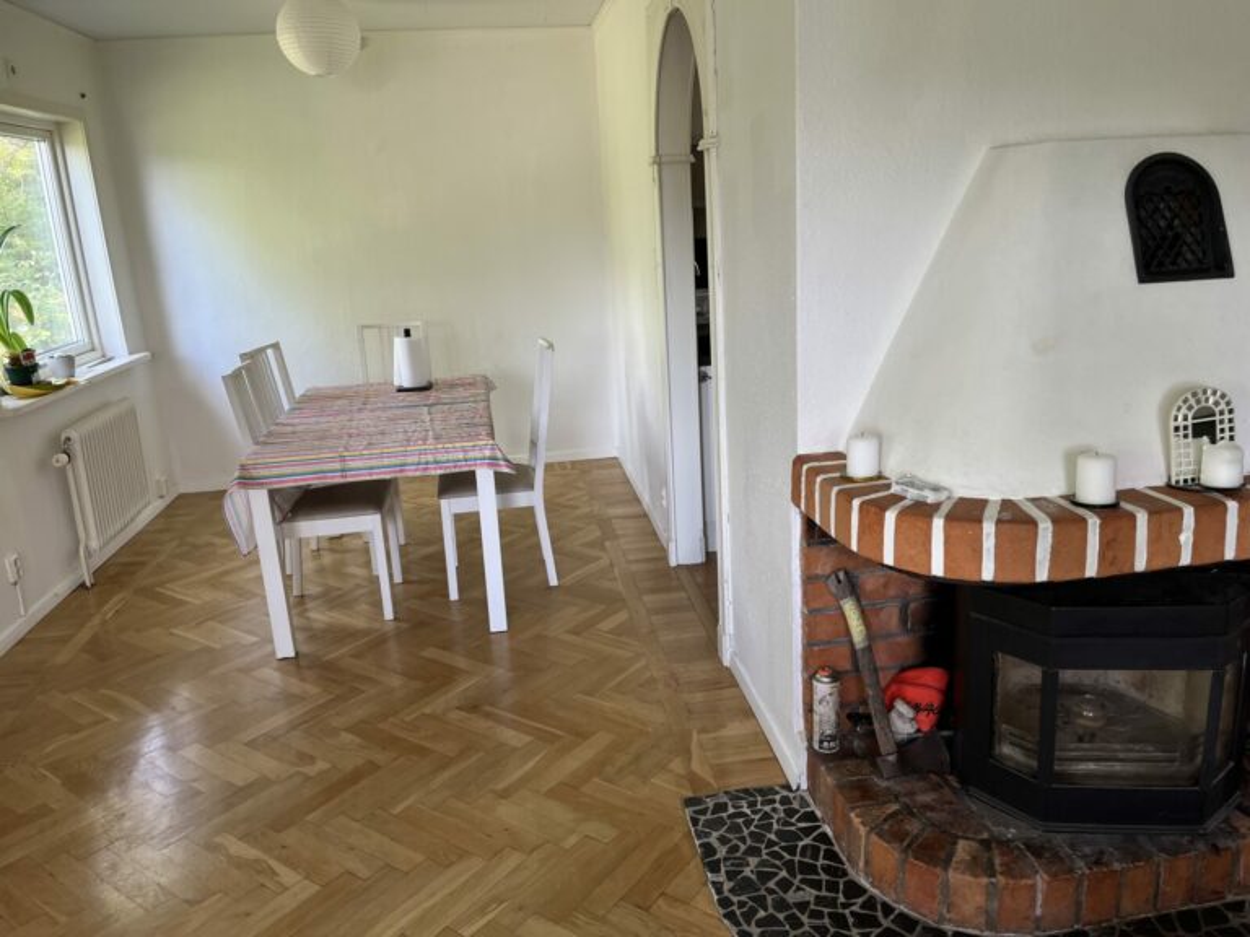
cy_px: 468
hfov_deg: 67.3
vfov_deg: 53.1
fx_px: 939
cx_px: 625
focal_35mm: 26
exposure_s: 1/120
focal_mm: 5.1
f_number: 1.6
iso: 125
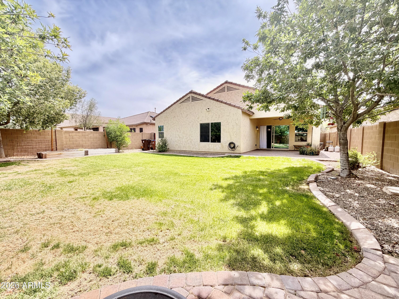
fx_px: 161
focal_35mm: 14
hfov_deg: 102.1
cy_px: 150
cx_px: 200
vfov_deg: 85.7
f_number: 2.2
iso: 50
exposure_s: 1/303
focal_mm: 2.22
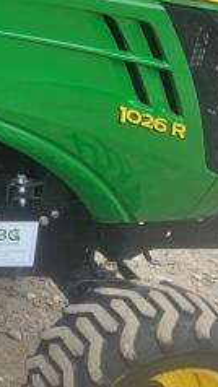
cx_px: -373
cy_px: -2
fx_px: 1109
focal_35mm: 108
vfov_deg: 19.2
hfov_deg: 9.5
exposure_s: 1/293
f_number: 1.8
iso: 25
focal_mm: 5.4
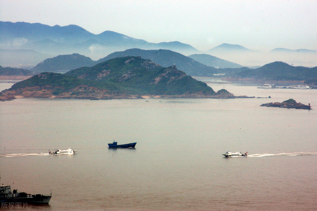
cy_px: 106
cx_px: 158
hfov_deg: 11.4
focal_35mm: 180
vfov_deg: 7.6
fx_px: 1584
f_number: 18
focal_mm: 120
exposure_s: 1/100
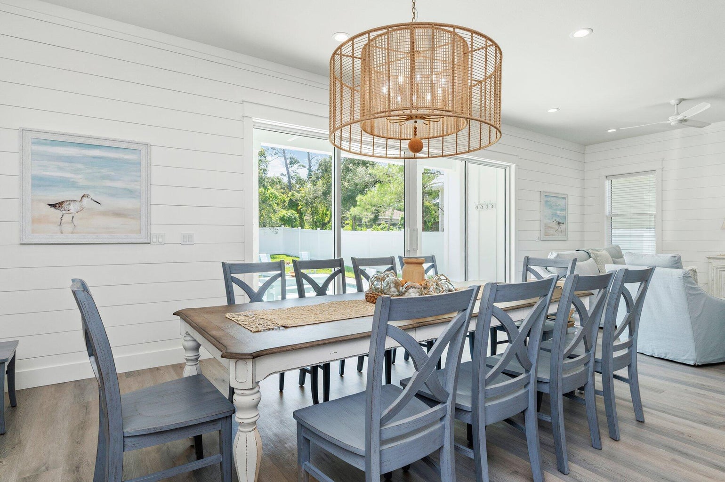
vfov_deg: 67.3
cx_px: 362
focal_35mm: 18
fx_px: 362
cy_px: 241
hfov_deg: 90.1
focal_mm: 18
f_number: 8
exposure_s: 1/100
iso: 320
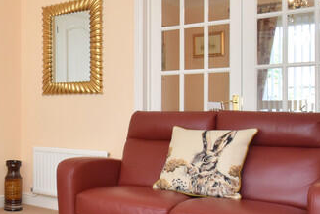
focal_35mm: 47
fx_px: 418
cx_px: 12
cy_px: 90
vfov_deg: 28.6
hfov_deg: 38.0
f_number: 9
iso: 1000
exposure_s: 1/60
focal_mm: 10
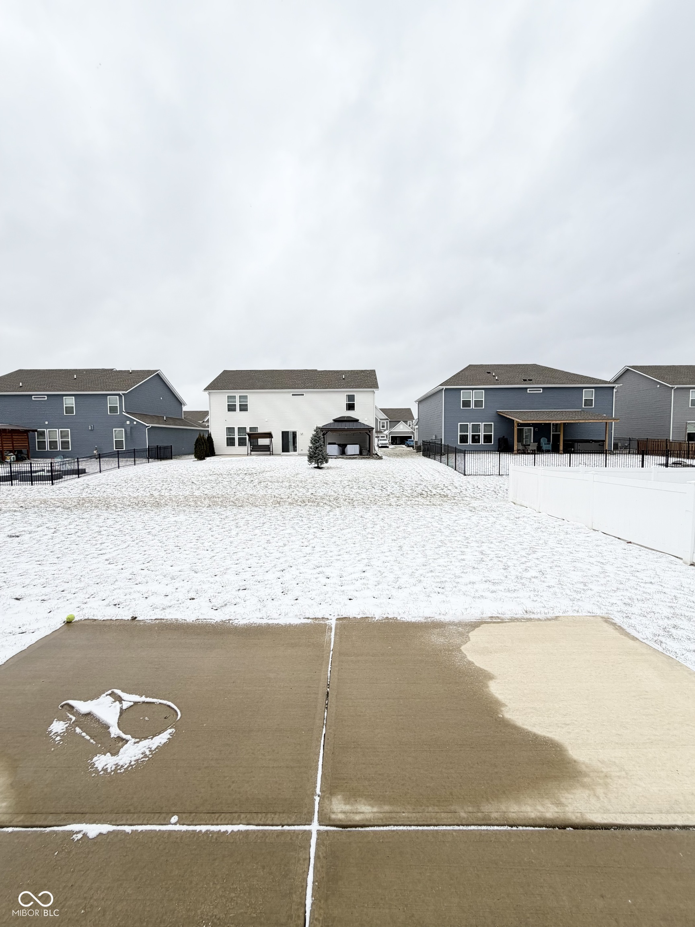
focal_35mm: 14
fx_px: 375
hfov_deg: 85.7
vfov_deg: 102.1
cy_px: 464
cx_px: 348
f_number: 2.2
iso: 40
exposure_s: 1/694
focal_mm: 2.22
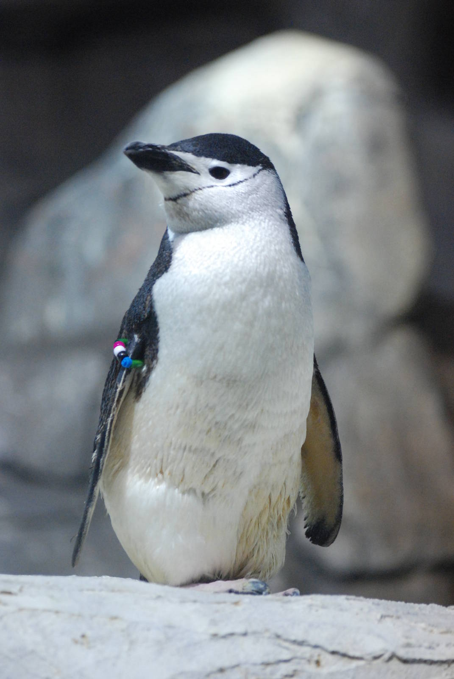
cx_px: 227
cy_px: 340
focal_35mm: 202
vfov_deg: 10.1
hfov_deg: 6.8
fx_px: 3820
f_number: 4.5
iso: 1600
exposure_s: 1/160
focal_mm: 135
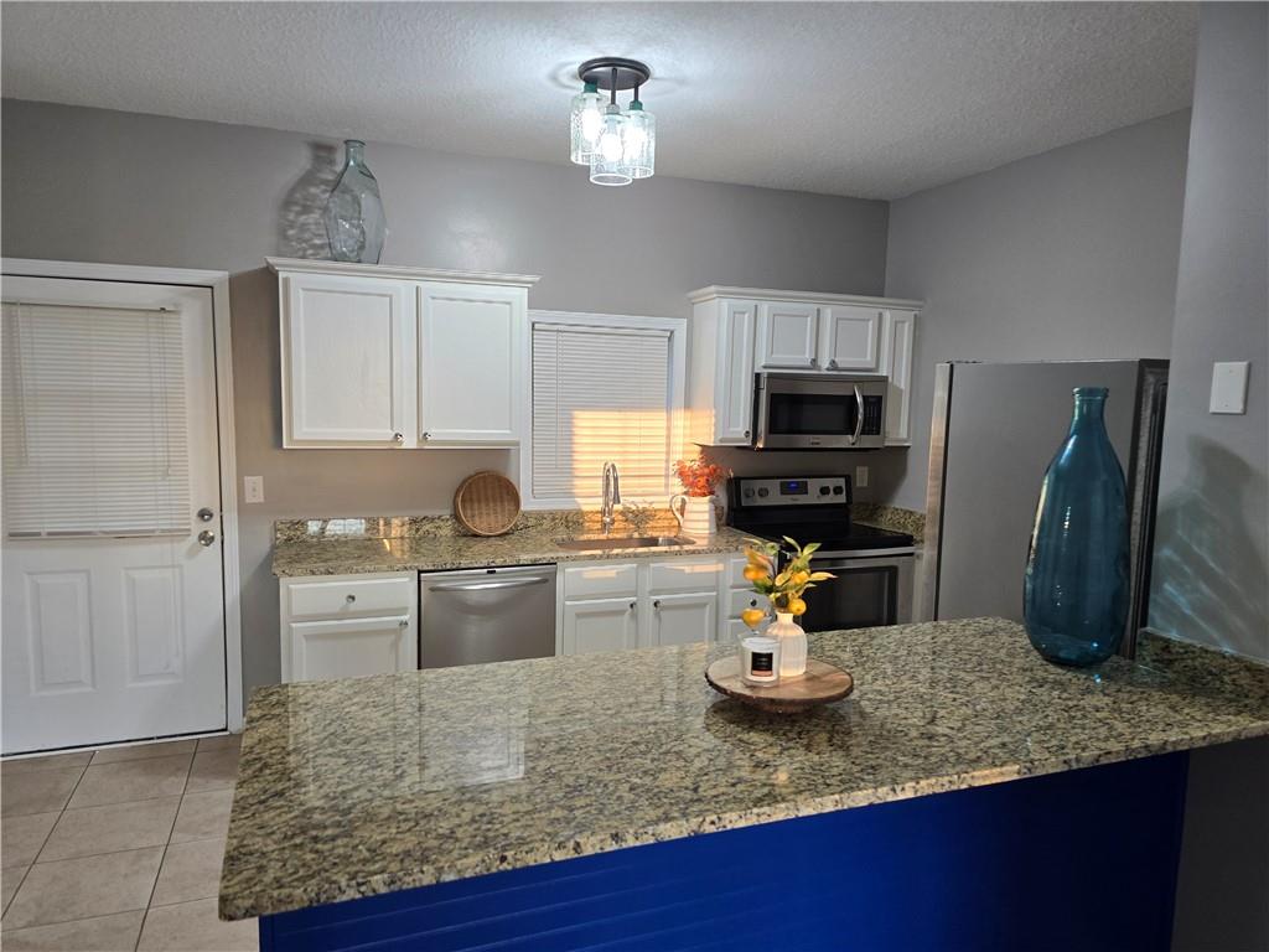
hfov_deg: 73.9
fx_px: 843
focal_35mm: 23
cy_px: 476
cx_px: 634
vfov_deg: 58.9
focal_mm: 6.3
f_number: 1.7
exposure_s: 1/120
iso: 125
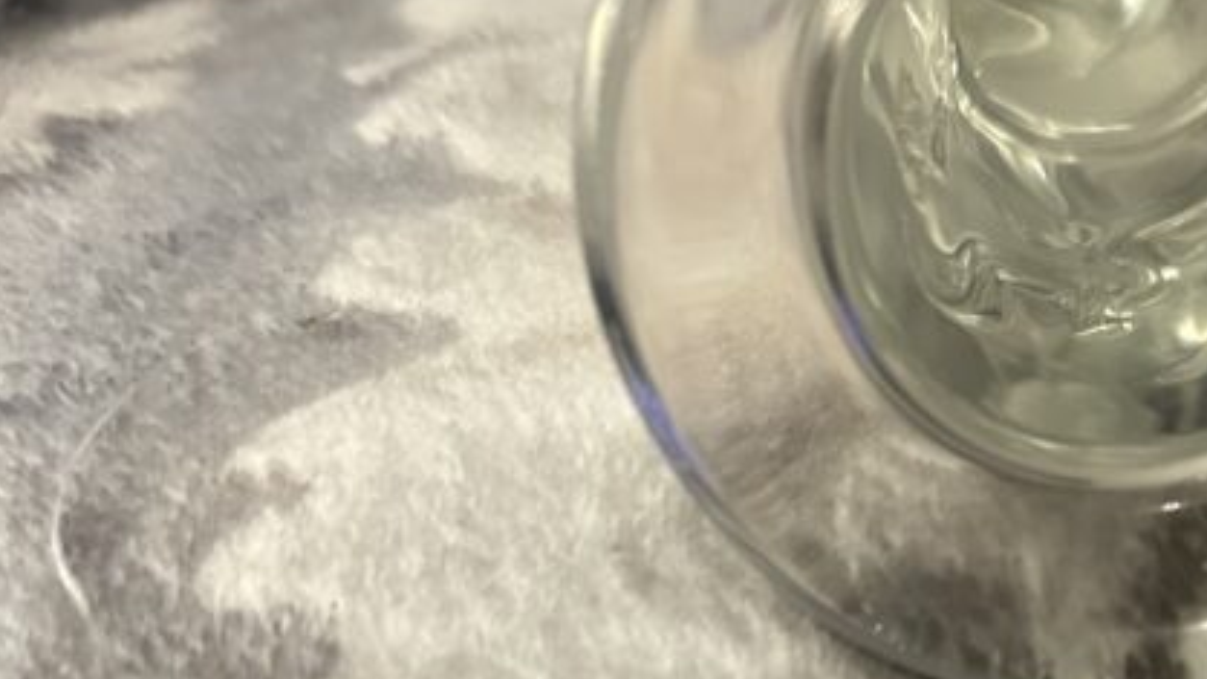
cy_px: 832
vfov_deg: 22.0
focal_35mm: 50
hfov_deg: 37.9
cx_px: 1138
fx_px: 1600
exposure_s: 1/33
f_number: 1.78
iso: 800
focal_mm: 6.86
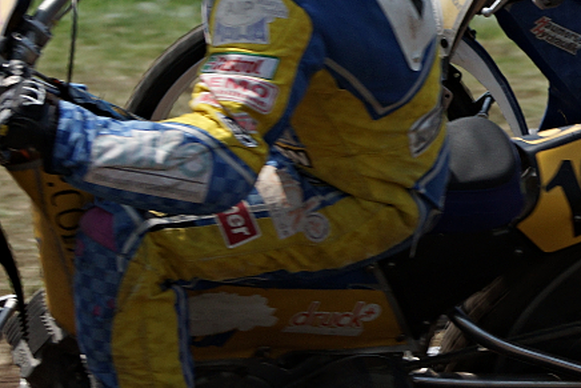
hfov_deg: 3.3
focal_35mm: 619
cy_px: 91
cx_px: 786
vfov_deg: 2.2
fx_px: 9993
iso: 200
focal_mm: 150
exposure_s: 1/800
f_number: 9
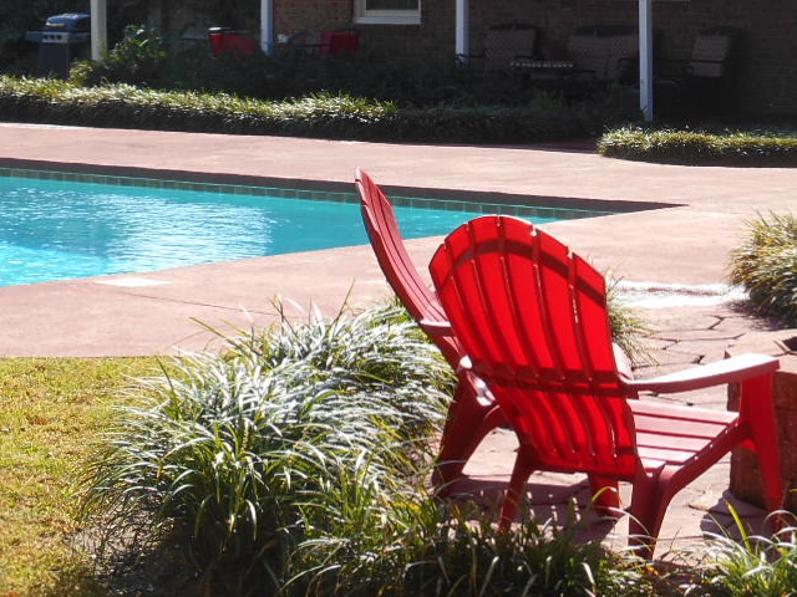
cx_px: 663
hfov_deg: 17.0
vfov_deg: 12.8
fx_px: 2648
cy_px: 137
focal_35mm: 115
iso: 80
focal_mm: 8.3
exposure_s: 1/320
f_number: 4
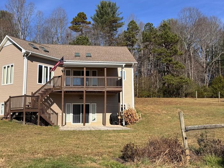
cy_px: 83
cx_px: 97
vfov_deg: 40.7
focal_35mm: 35
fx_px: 227
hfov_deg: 52.5
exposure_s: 1/4049
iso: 80
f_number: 1.78
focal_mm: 6.76
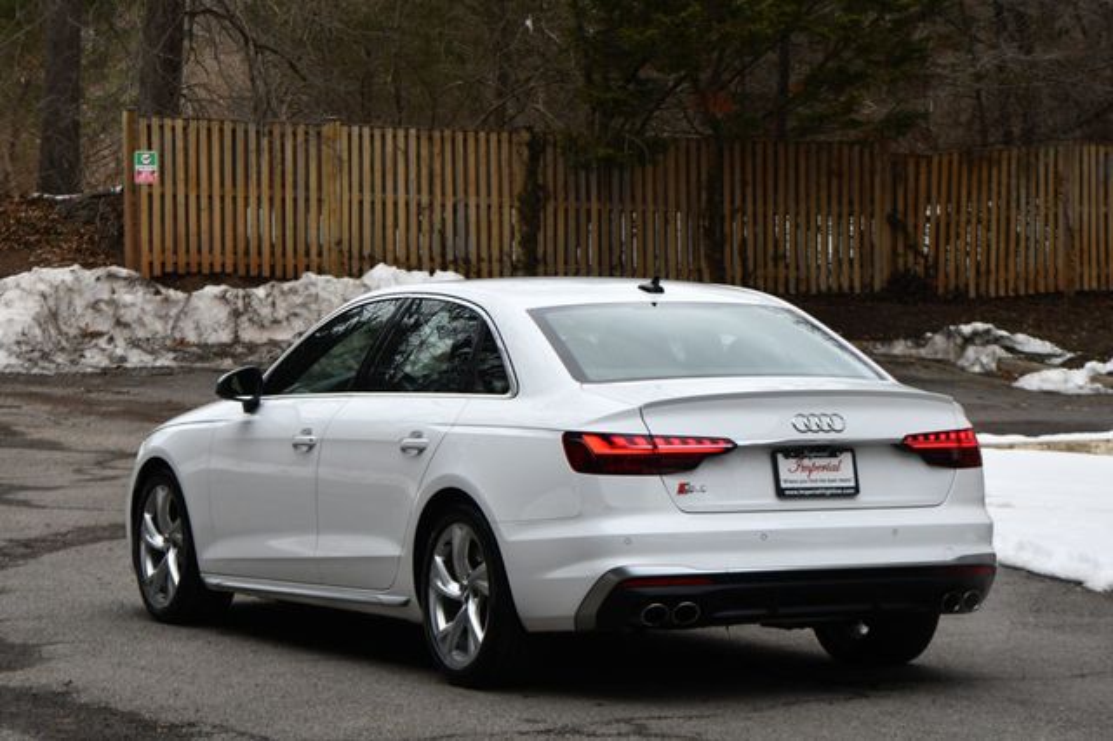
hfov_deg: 17.1
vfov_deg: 11.4
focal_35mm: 120
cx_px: 556
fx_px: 3708
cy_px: 370
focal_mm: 80
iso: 200
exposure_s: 1/250
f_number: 6.3
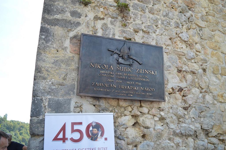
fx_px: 197
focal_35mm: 32
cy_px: 75
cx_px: 113
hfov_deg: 59.6
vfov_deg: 41.6
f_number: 4.5
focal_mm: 21
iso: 400
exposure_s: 1/1000
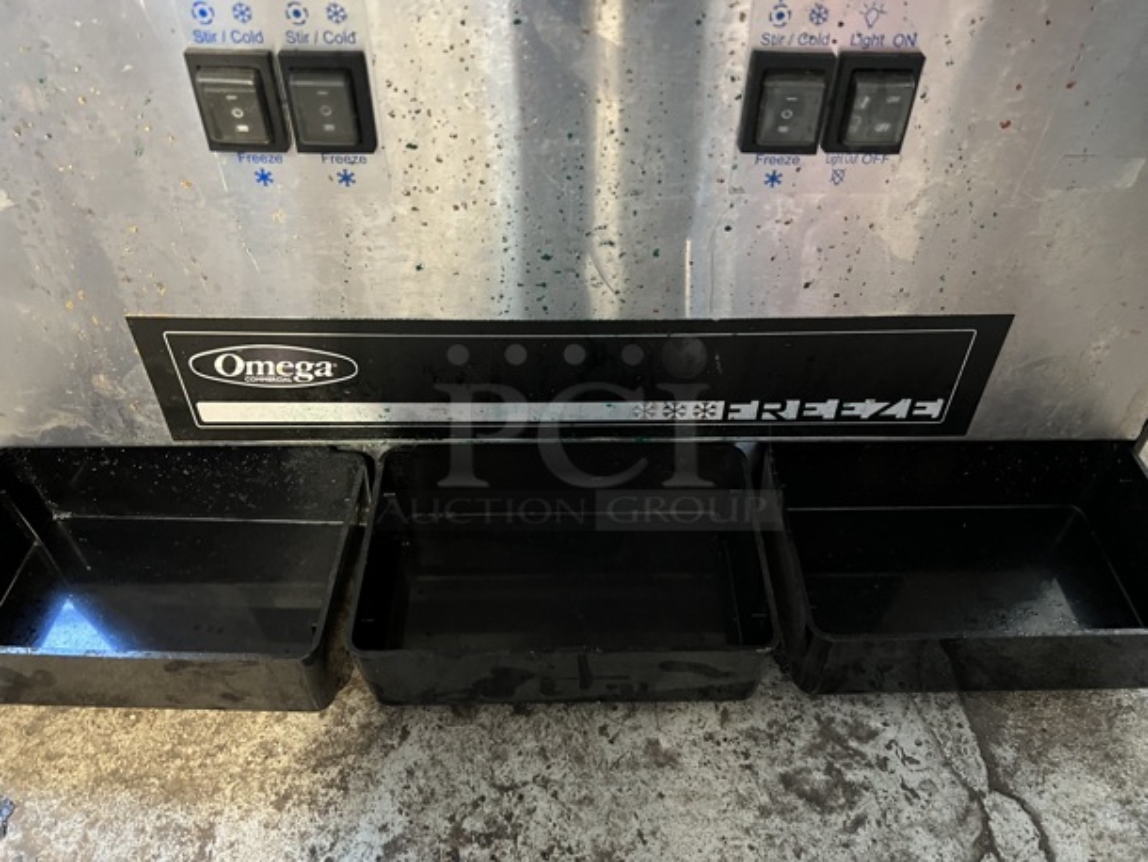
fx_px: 863
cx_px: 574
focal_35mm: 26
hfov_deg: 67.3
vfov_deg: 53.1
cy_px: 431
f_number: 1.5
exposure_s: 1/30
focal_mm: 5.7
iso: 640
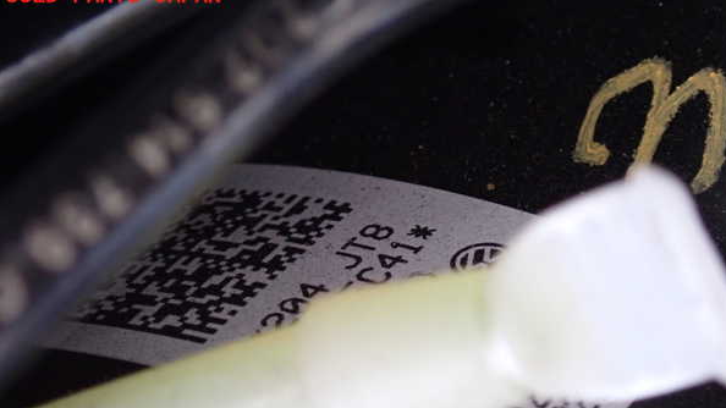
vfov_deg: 11.0
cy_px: 254
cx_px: 365
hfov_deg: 19.5
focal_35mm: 110
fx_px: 2117
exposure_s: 1/30
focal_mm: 18
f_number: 4.9
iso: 800
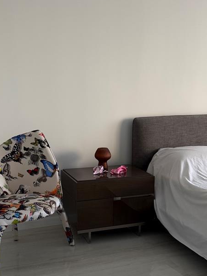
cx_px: 115
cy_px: 202
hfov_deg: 30.2
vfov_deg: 38.8
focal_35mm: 48
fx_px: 383
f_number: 1.78
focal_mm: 6.76
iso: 160
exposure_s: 1/121
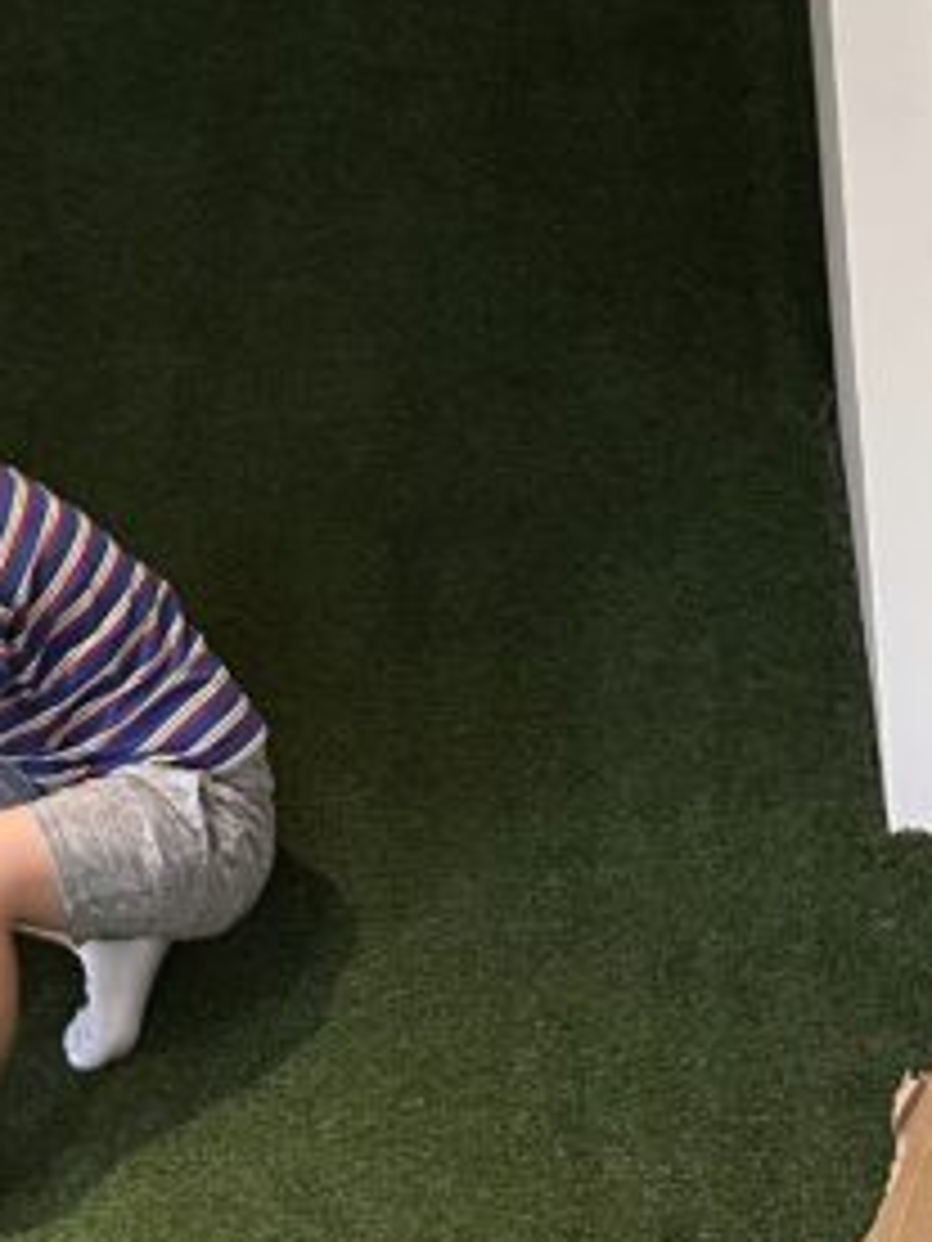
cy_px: 153
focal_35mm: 89
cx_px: -297
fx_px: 3195
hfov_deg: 15.7
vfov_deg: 21.6
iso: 250
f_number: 1.78
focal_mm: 6.86
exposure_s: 1/60
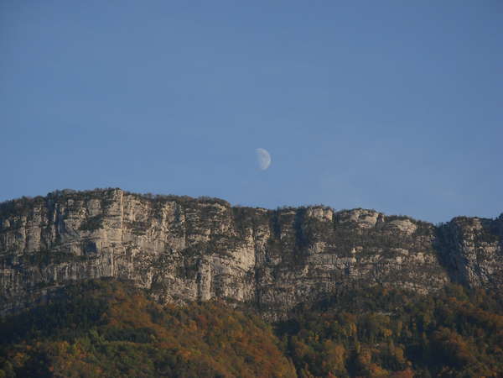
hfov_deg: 10.4
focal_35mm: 190
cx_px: 252
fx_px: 2761
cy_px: 189
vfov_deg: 7.8
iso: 79
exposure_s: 1/406
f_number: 5
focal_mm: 31.4
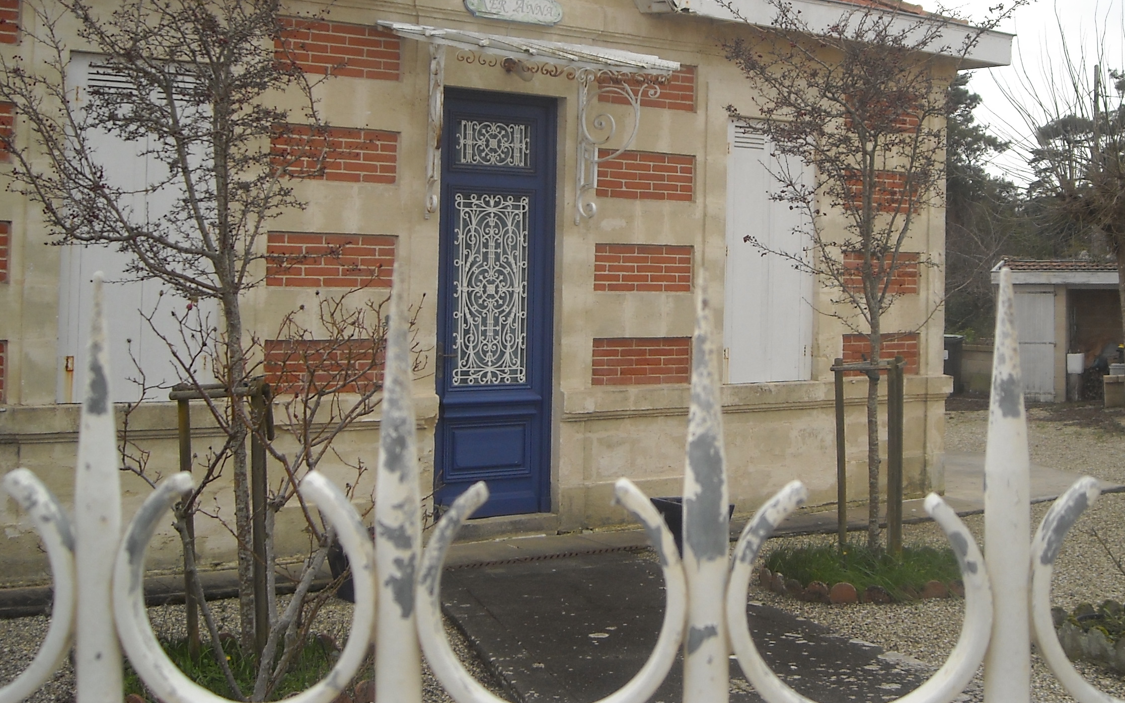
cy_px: 161
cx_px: 632
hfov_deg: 39.5
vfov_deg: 25.0
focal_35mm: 51
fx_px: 1564
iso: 64
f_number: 2.8
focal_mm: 5.7
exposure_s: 1/438
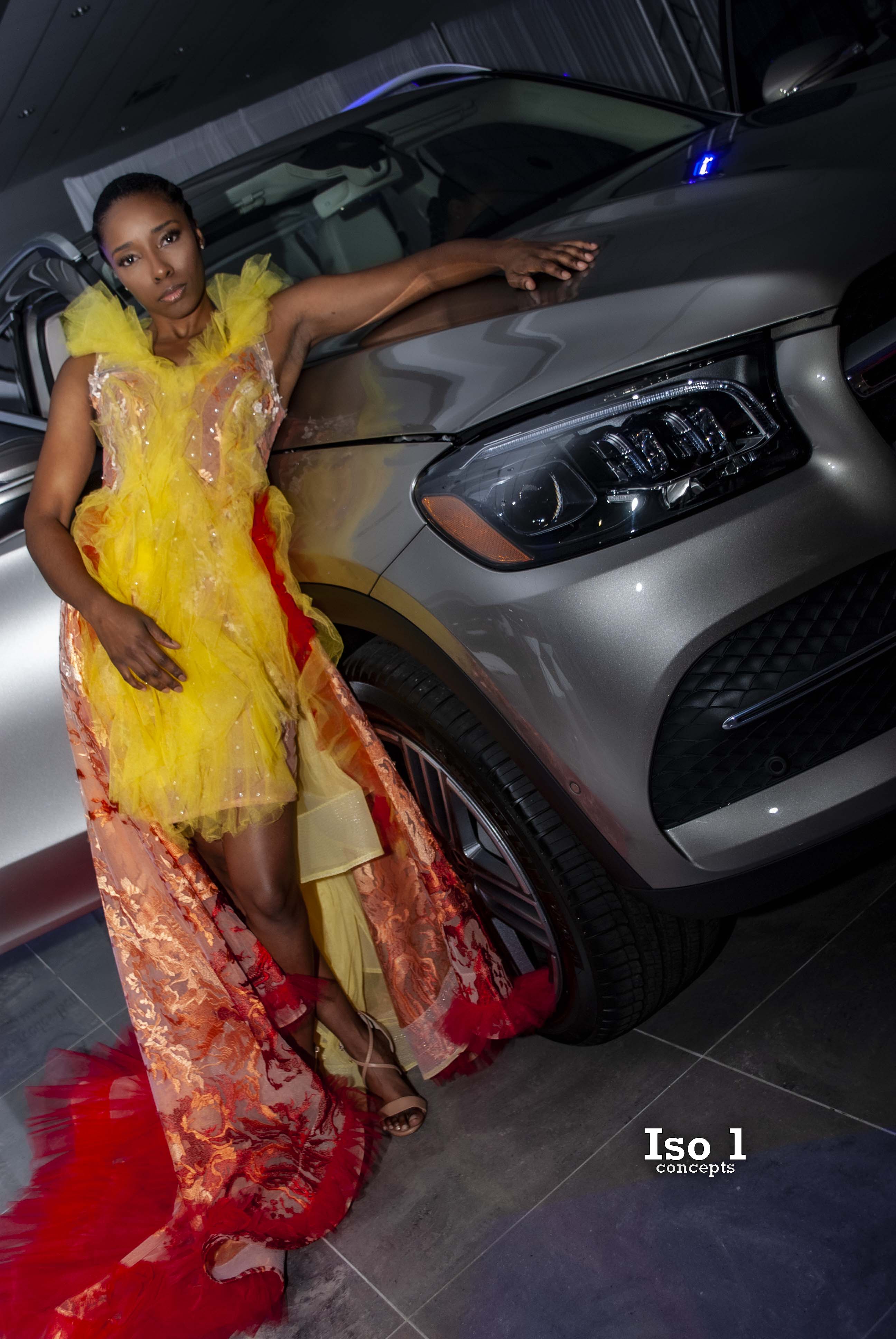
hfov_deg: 37.0
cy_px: 670
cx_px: 448
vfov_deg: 53.1
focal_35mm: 36
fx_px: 1340
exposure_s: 1/40
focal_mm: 24
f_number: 4
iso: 200
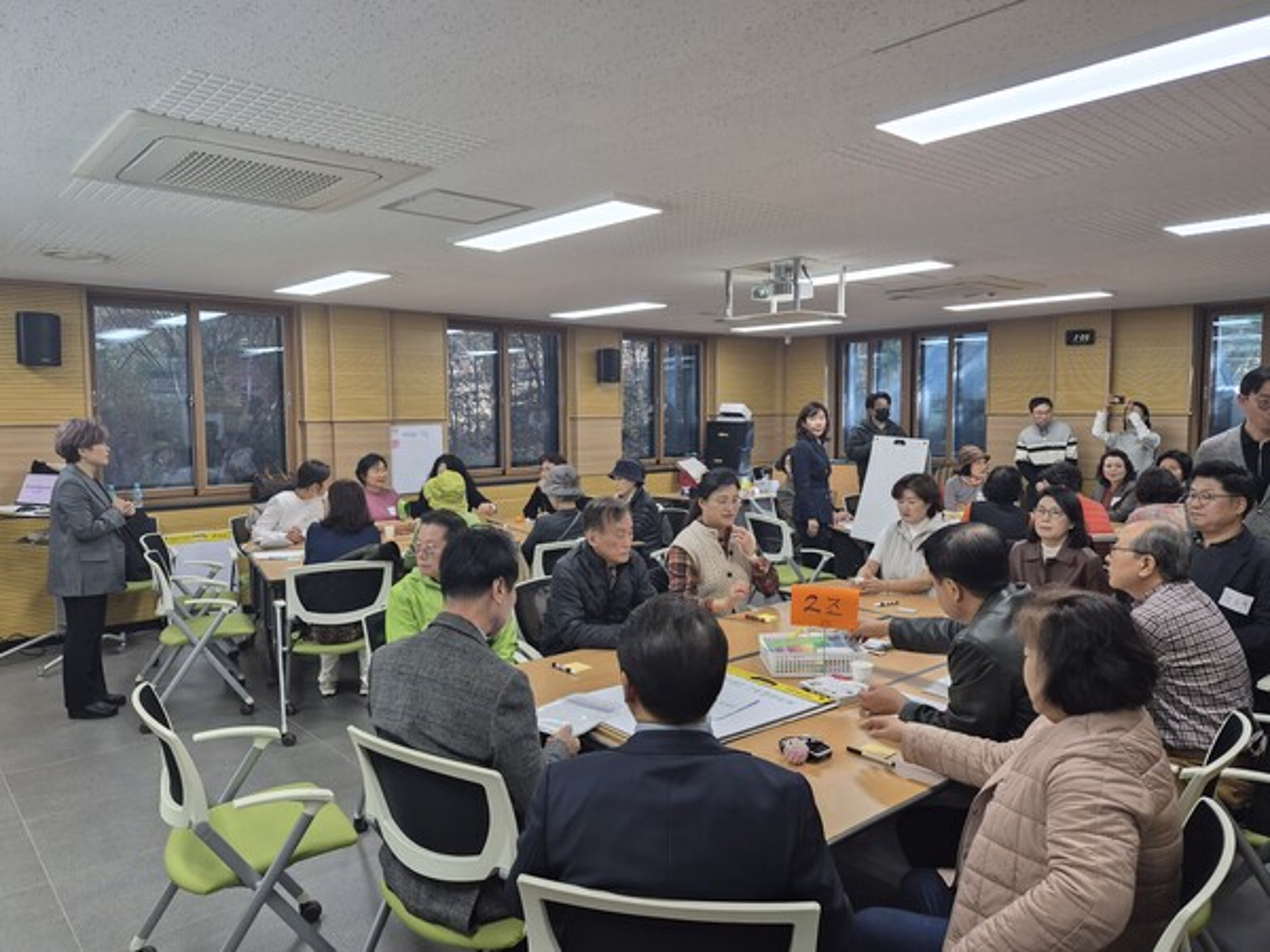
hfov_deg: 73.9
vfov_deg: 58.9
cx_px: 635
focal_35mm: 23
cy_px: 476
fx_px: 844
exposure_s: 1/120
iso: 100
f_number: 1.8
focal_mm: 5.4
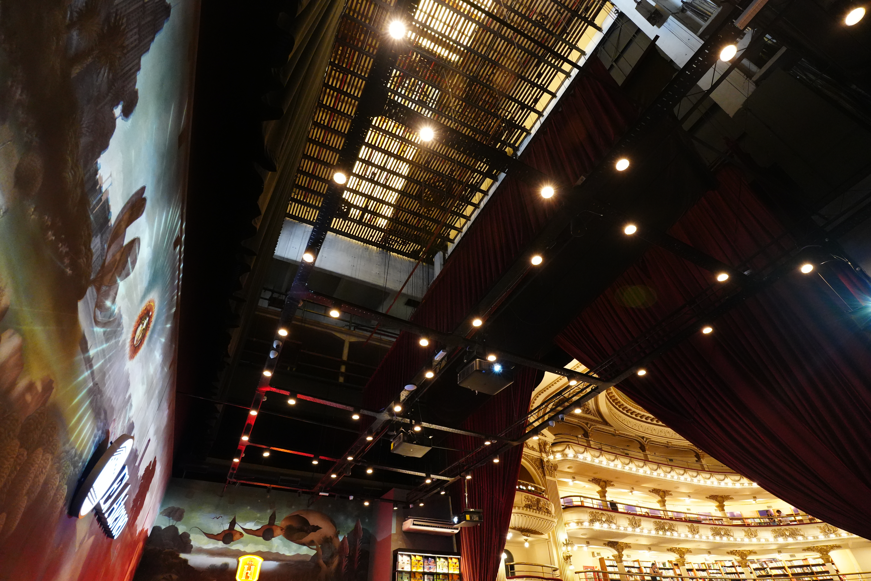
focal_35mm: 16
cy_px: 290
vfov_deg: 72.1
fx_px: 399
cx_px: 436
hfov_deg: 95.0
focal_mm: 11
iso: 4000
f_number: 4
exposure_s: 1/60
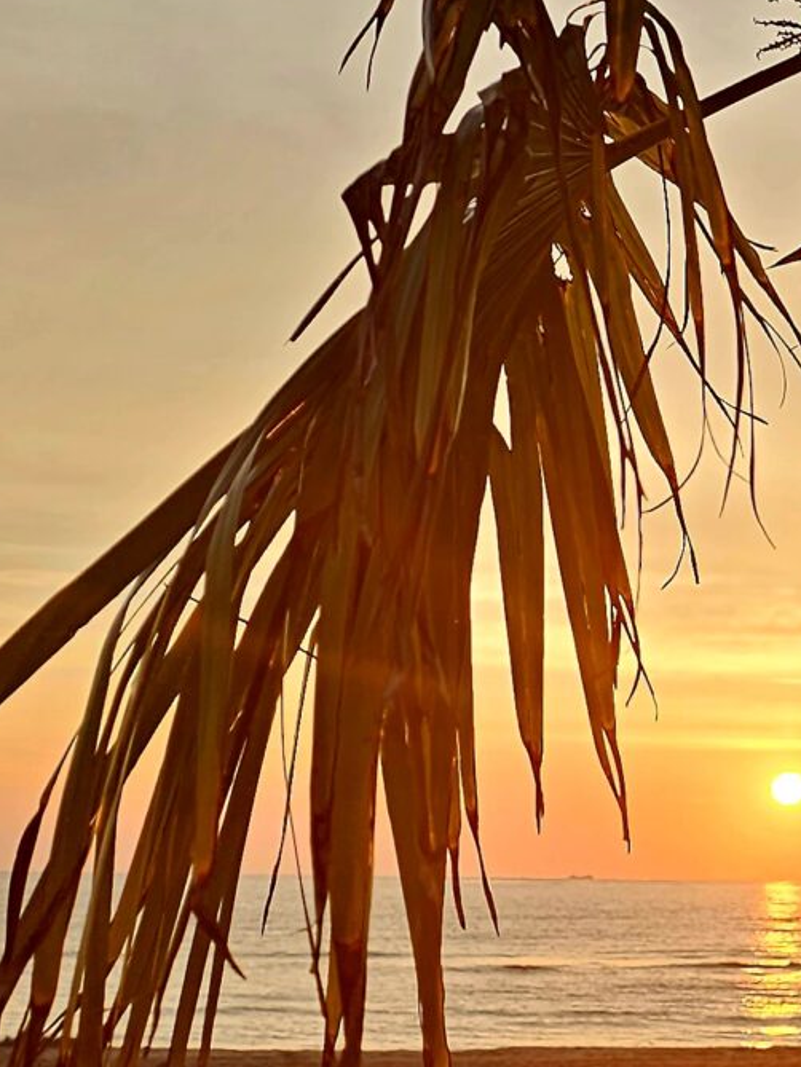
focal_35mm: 88
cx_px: 1047
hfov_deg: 15.9
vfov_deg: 22.2
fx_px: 2714
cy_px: 391
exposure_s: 1/233
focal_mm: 6.3
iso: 10
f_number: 1.7
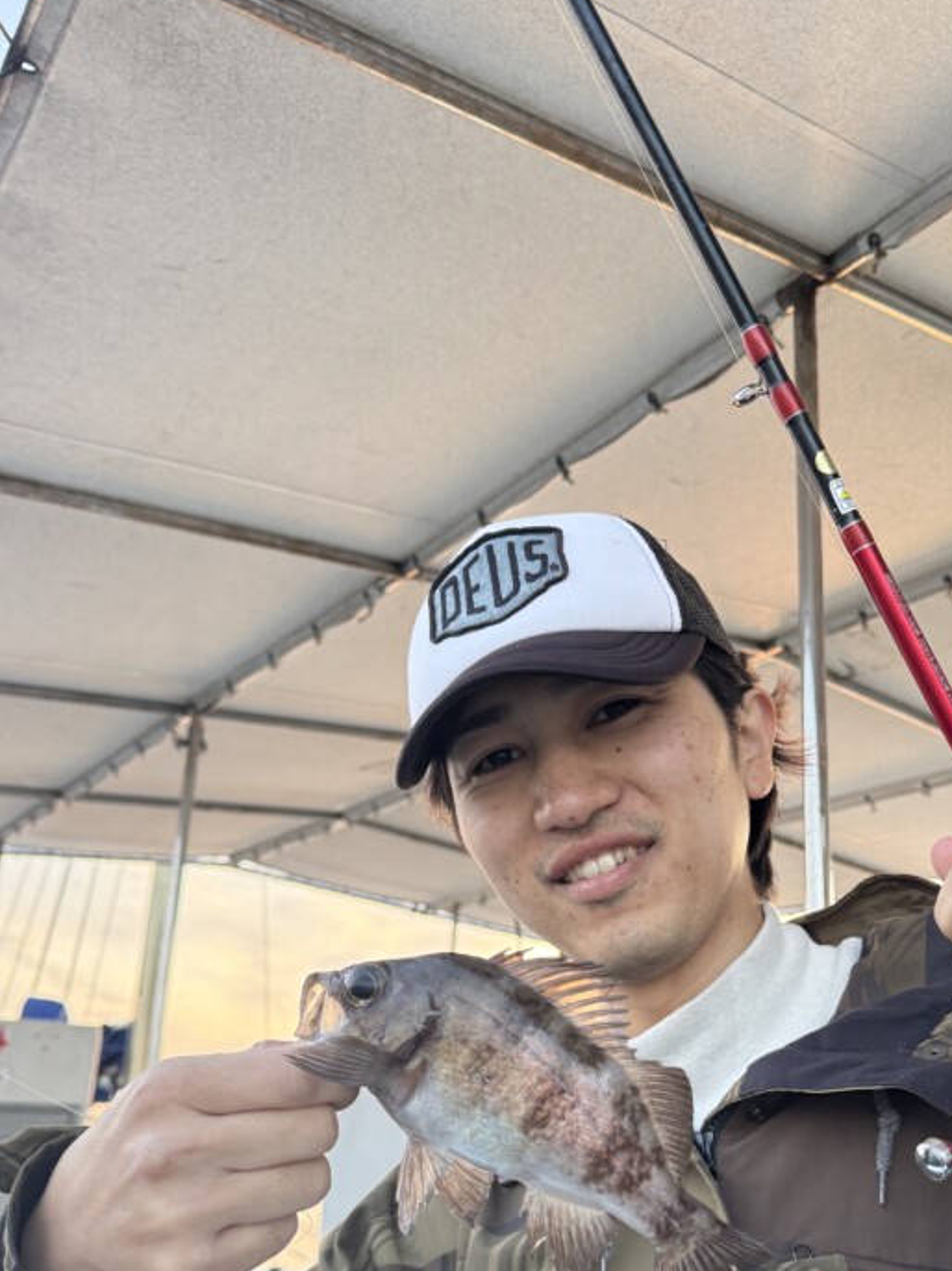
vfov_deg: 52.0
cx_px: 665
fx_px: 1284
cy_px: 810
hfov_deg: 40.0
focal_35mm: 35
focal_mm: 6.76
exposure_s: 1/121
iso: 200
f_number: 1.78
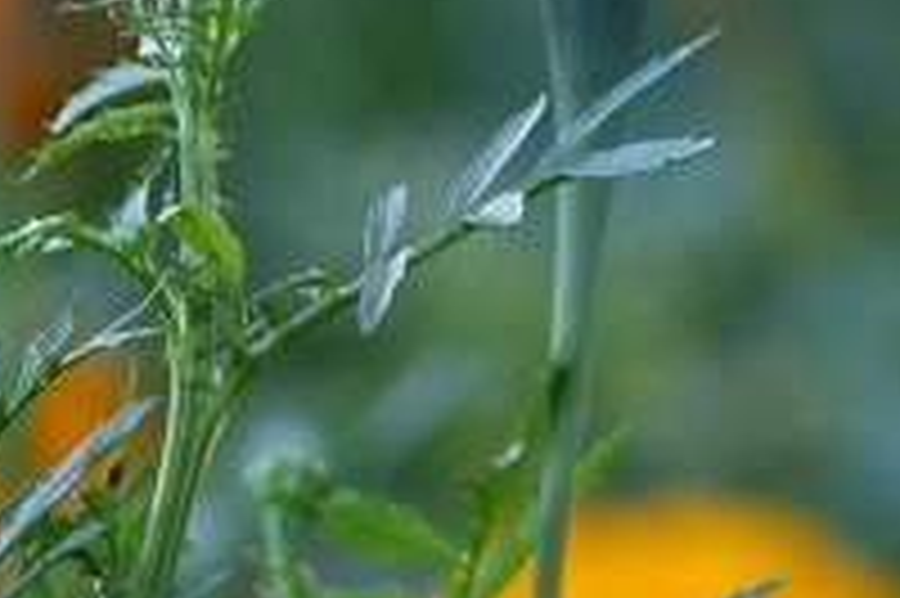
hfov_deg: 0.6
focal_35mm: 3553
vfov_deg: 0.4
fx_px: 88750
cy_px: -468
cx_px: 1188
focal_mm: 216.73
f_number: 4
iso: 400
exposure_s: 1/250
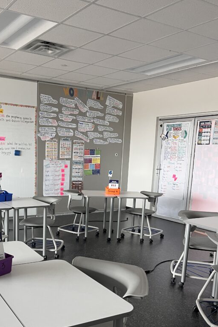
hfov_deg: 36.5
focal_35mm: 36
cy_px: 210
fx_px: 327
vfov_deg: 52.4
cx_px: 72
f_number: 1.6
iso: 125
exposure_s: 1/68
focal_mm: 5.1
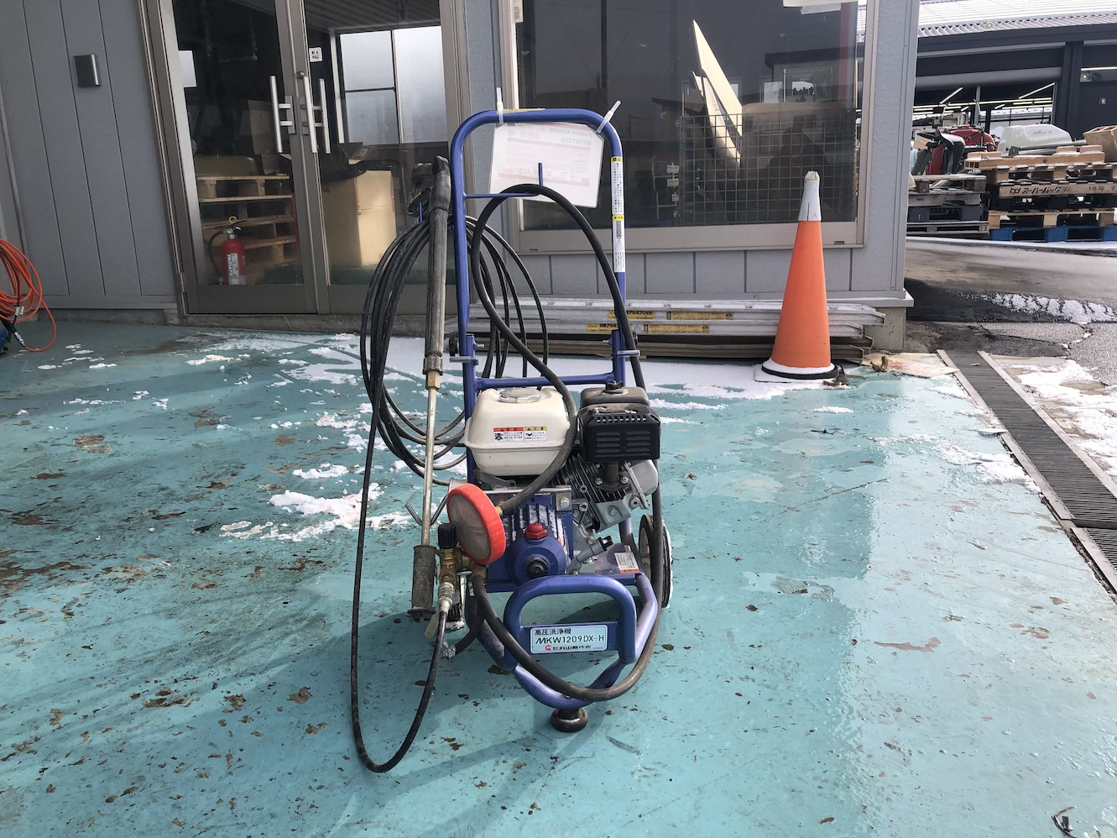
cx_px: 558
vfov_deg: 49.7
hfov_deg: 63.4
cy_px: 419
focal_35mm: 28
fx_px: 903
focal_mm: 4
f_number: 1.8
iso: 20
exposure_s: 1/800
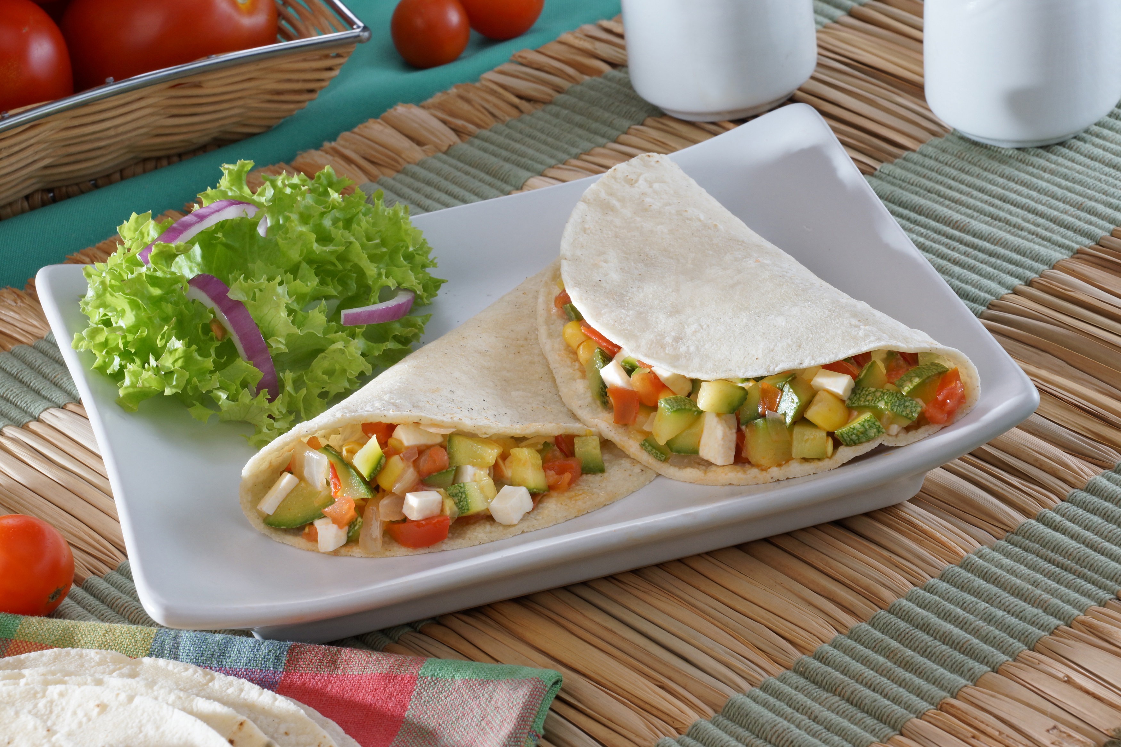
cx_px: 560
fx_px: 3970
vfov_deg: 10.8
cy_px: 374
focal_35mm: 128
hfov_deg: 16.1
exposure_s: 1/125
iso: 200
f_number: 18
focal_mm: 85
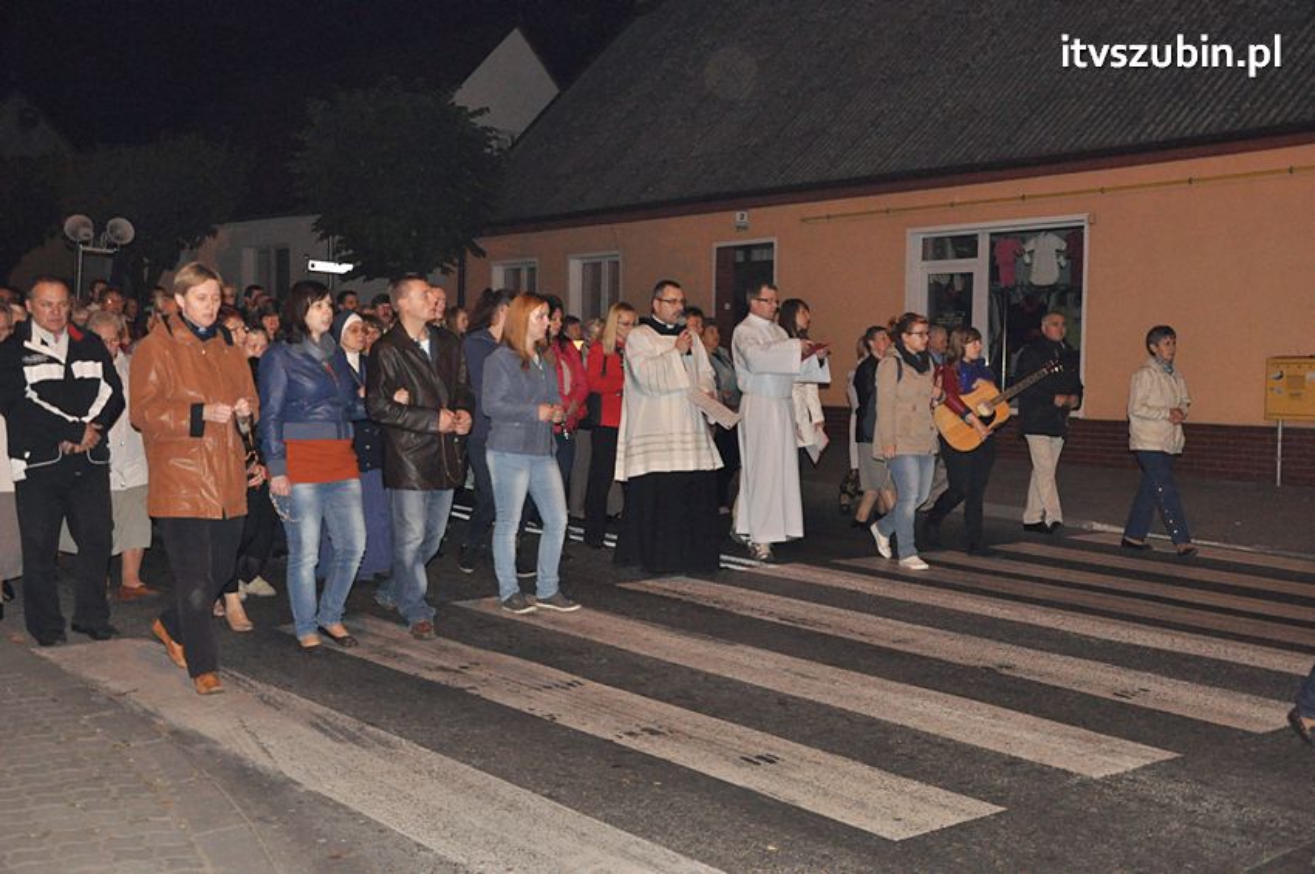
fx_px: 1533
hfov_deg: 46.4
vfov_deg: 31.8
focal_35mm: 42
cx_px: 658
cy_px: 437
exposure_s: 1/60
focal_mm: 28
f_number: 5
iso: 2000
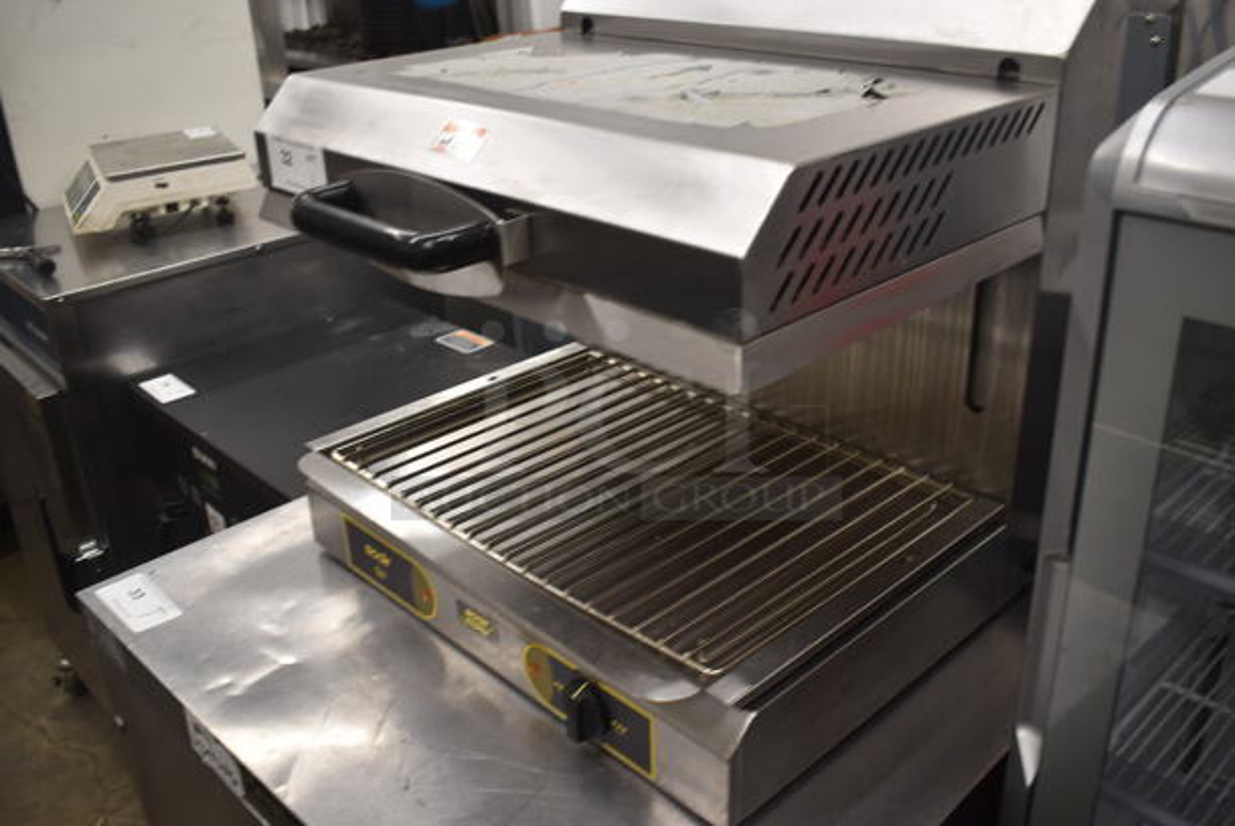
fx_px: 1133
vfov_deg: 40.1
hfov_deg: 57.2
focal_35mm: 33
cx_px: 618
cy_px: 413
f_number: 3.8
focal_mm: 22
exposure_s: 1/30
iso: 250
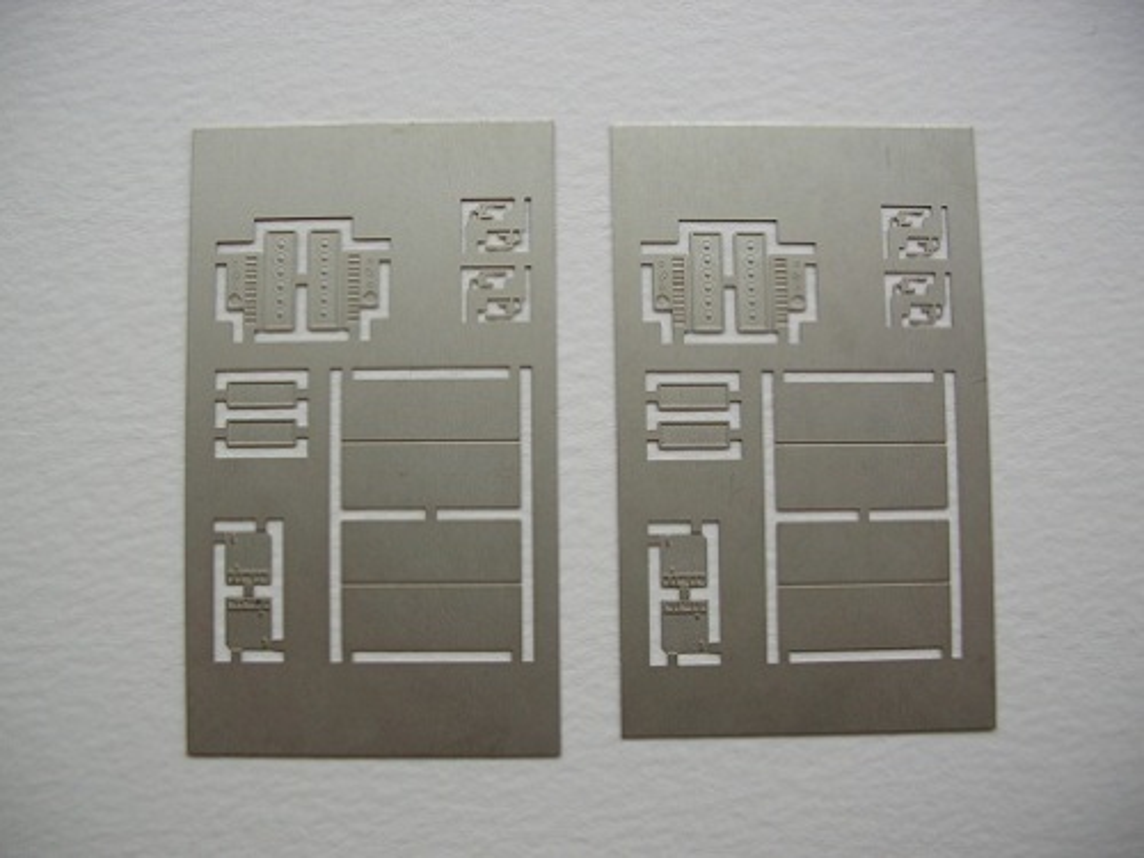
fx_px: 1157
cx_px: 572
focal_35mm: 35
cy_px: 429
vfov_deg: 40.7
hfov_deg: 52.6
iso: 50
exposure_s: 1/99.2
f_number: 2.8
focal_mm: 5.8
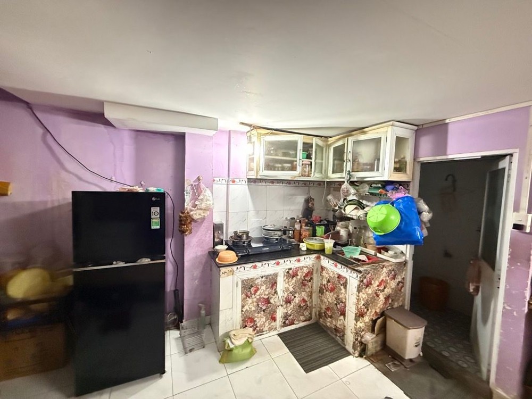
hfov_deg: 102.1
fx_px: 215
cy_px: 200
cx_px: 266
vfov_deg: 85.7
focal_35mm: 14
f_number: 2.2
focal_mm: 2.22
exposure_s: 1/33
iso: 1250
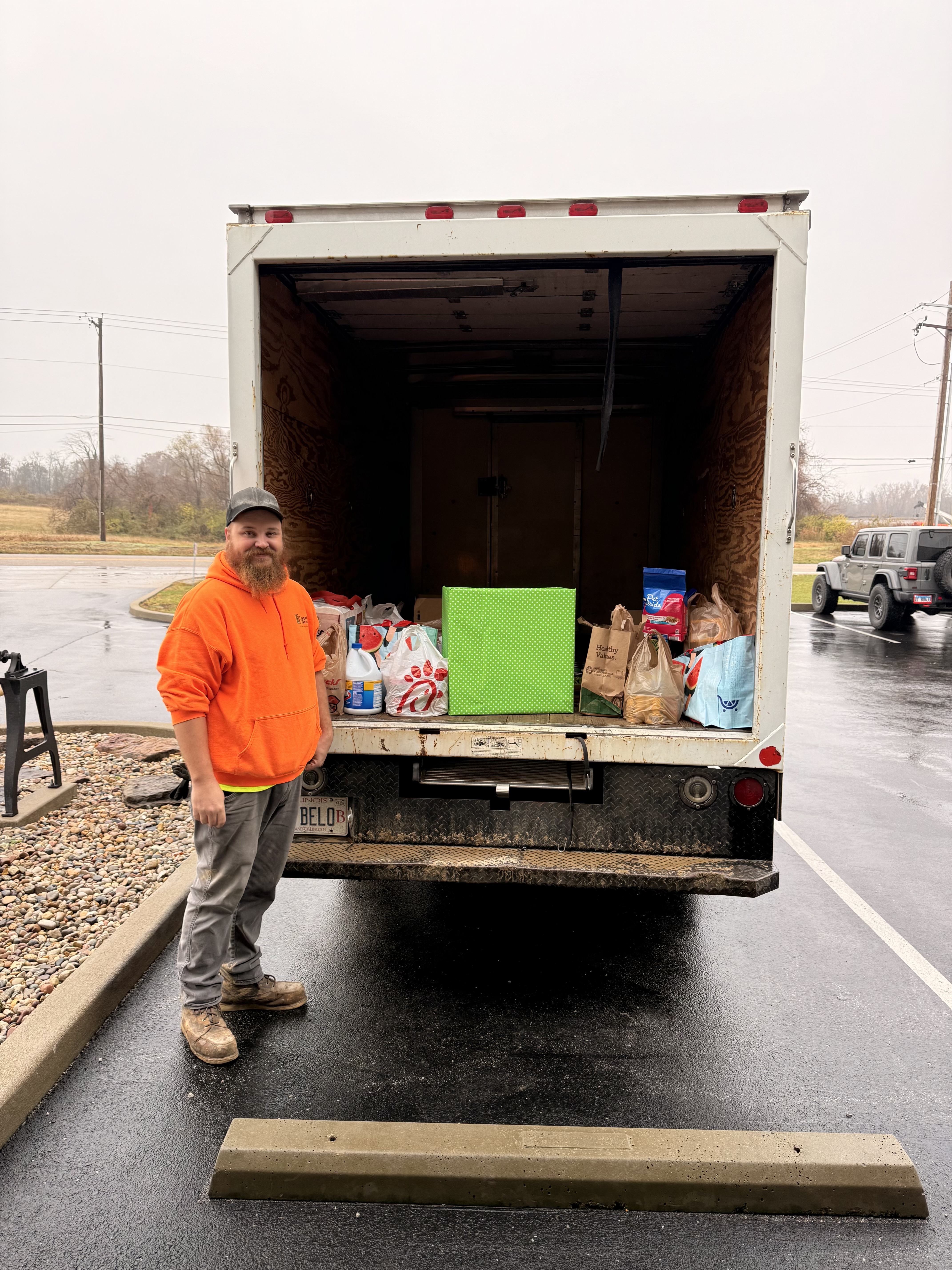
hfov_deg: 56.8
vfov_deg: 71.6
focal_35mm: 24
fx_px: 880
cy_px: 635
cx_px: 476
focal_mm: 6.76
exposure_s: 1/347
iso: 100
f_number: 1.78
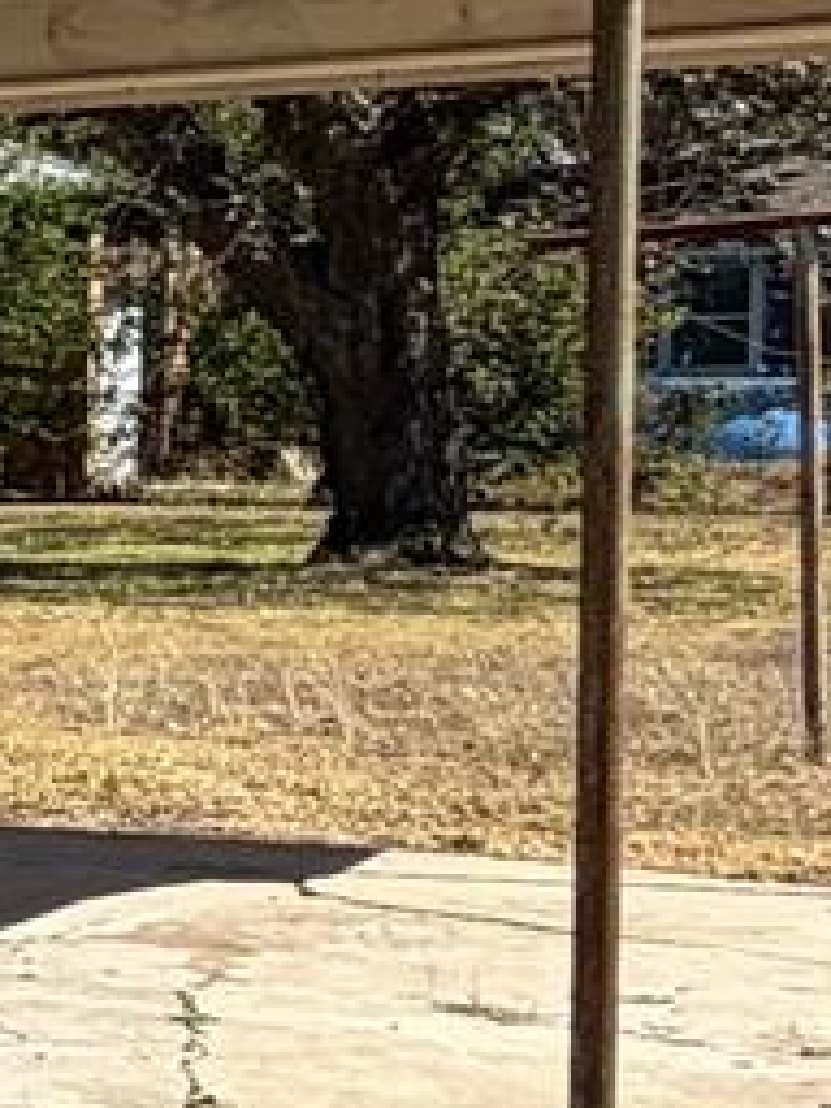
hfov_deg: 8.8
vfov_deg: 17.6
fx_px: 3585
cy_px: 619
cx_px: -2164
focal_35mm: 112
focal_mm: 2.22
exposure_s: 1/770
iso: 32
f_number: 2.2
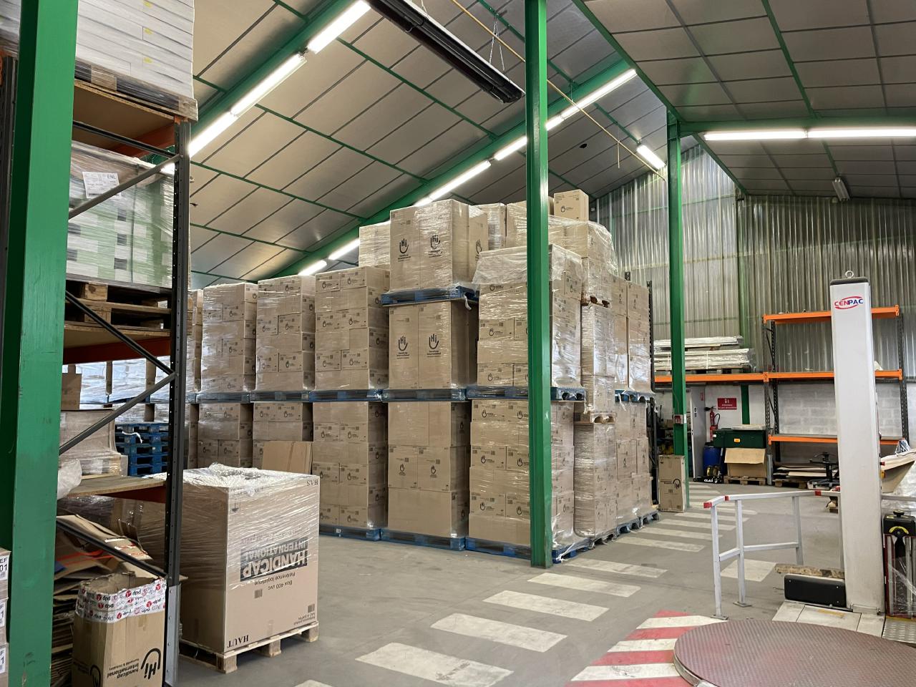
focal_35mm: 26
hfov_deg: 67.3
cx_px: 458
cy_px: 344
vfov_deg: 53.1
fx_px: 688
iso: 100
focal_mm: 4.2
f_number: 1.6
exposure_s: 1/50
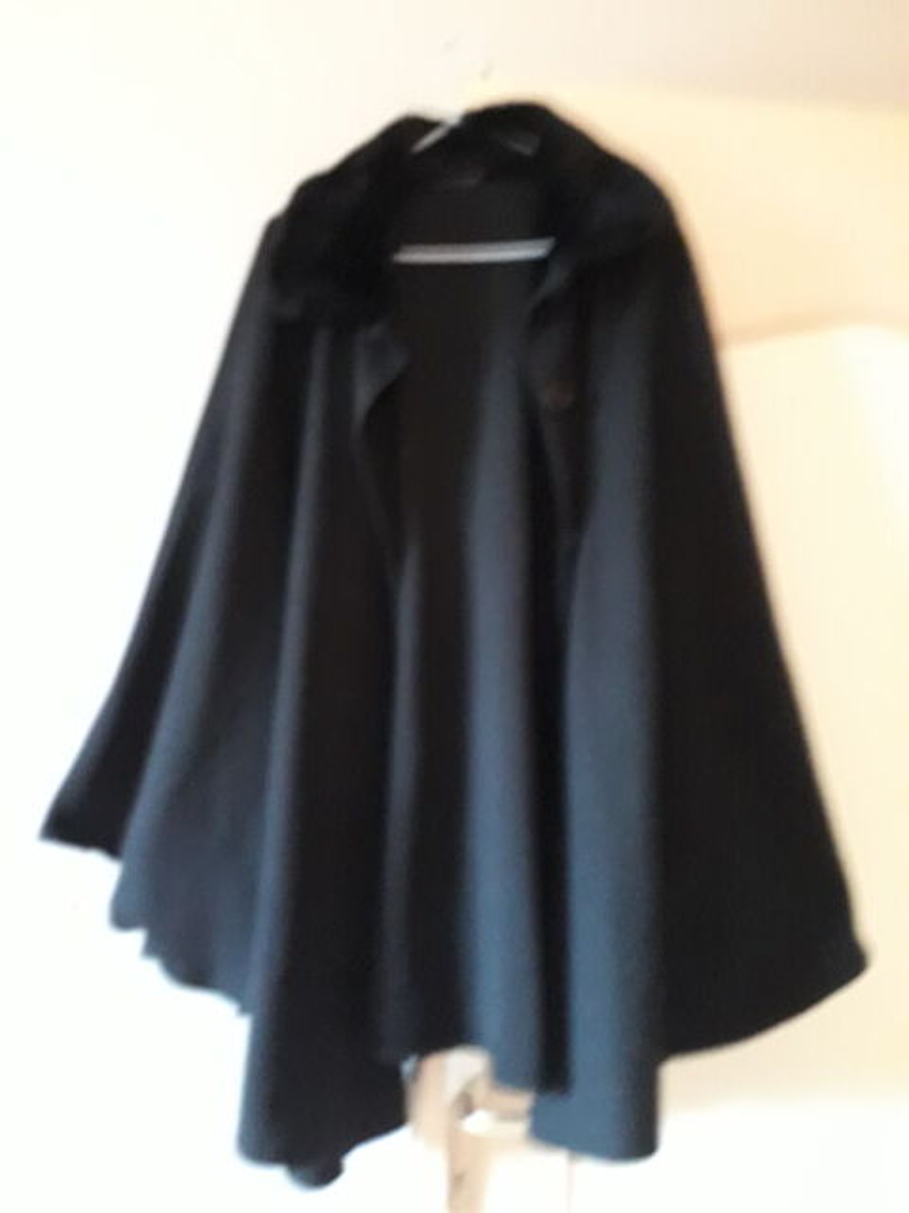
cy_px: 606
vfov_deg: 65.3
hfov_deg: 51.4
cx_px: 454
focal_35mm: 27
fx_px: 945
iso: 800
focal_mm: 3.71
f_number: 1.7
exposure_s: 1/10
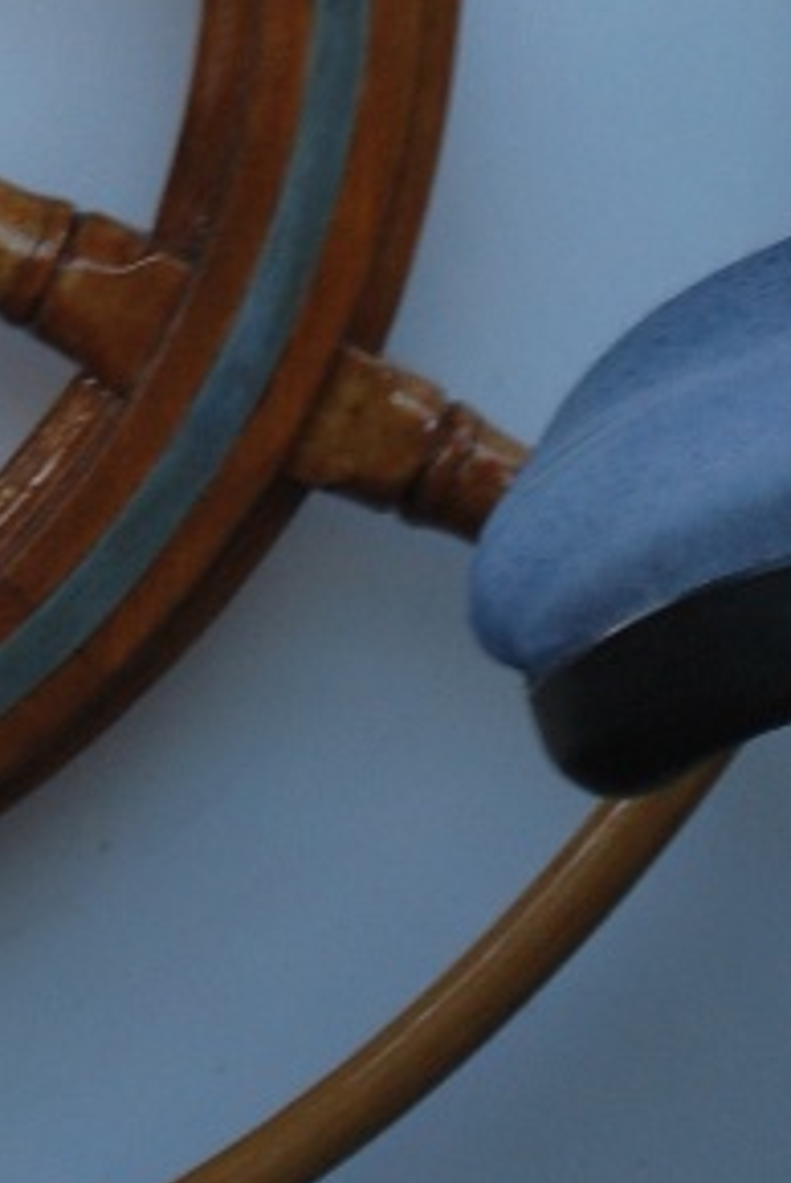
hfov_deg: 3.5
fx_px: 12669
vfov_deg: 5.3
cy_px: -912
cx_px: -830
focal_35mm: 385
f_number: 5.6
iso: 200
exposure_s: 1/50
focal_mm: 55
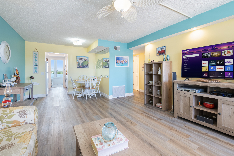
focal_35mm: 15
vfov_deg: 77.3
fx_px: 97
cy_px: 78
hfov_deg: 100.4
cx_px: 117
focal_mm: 10
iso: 100
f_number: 9
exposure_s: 1/5
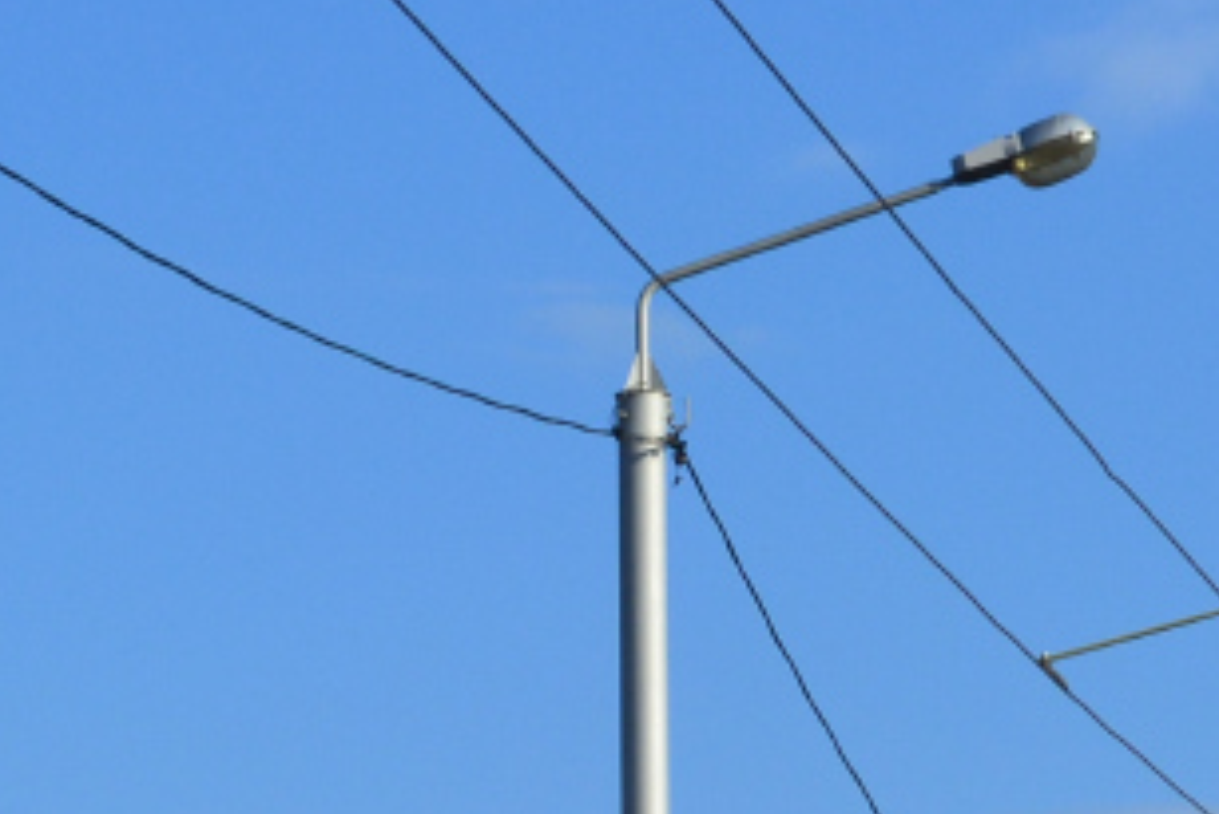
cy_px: 1713
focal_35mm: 254
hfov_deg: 8.1
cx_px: 727
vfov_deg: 5.3
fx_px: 8604
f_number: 11
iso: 320
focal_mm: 40
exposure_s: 1/500
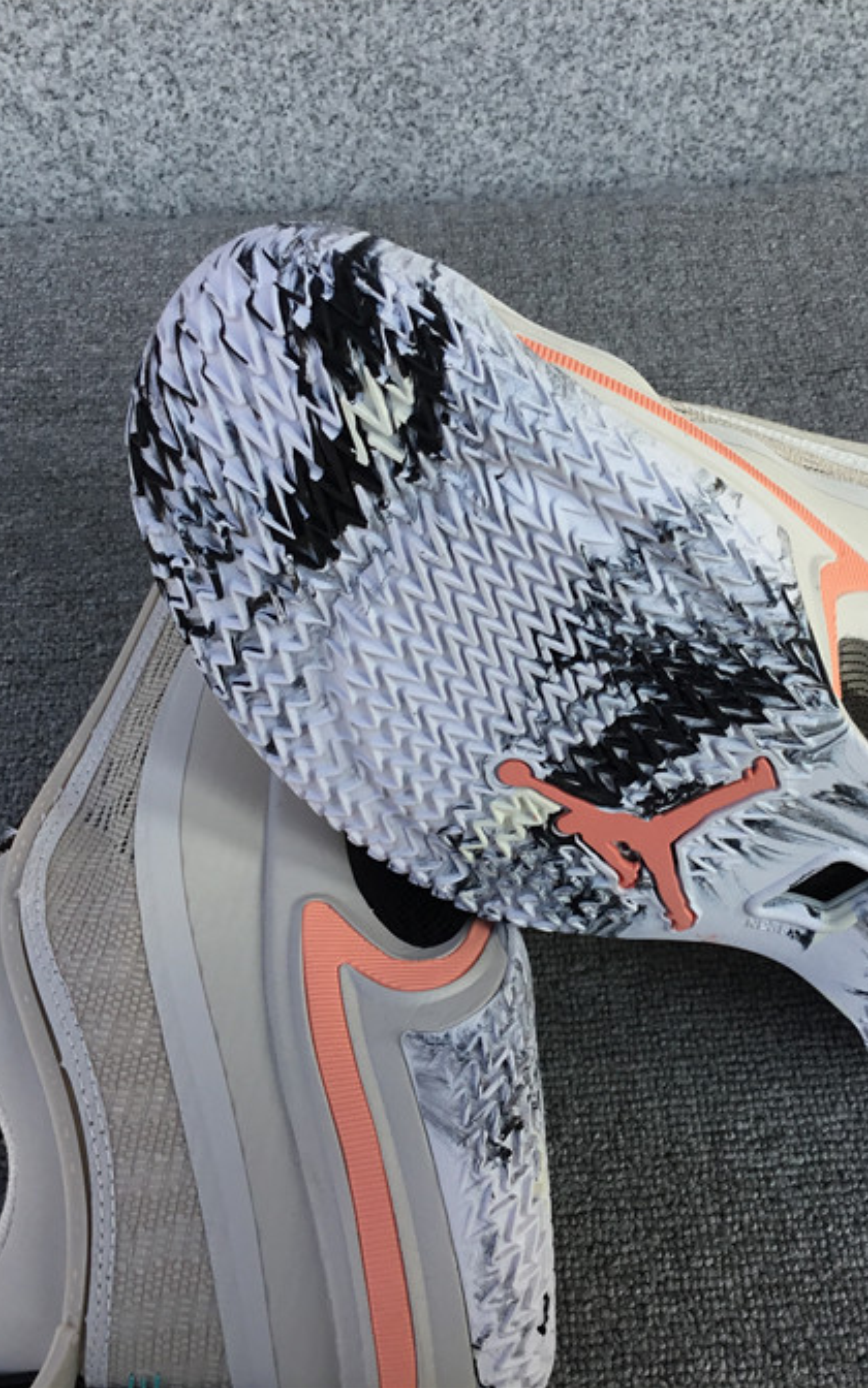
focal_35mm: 44
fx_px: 1665
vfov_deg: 45.3
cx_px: 603
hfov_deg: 28.9
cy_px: 693
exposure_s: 1/497
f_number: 2.4
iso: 25
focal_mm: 3.3
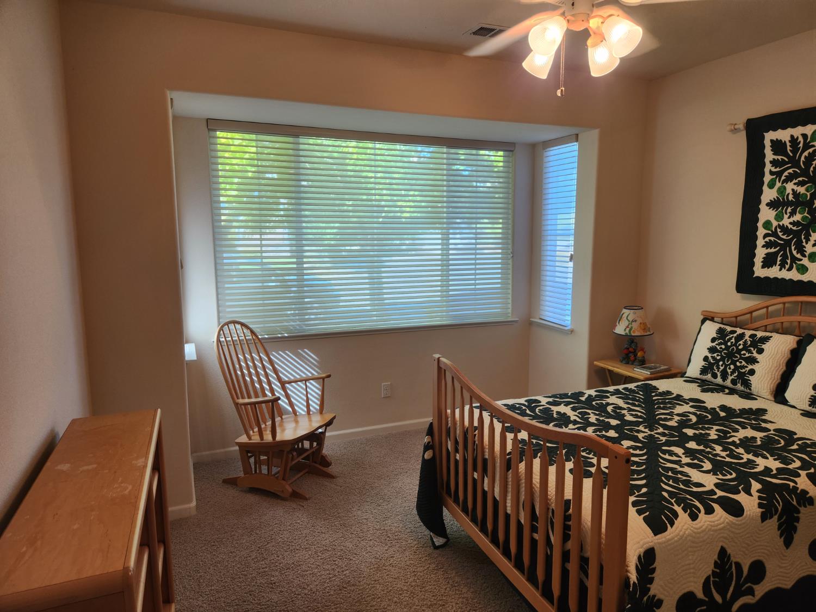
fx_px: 542
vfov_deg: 58.9
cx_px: 408
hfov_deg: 73.9
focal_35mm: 23
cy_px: 306
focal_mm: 5.4
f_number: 1.8
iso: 80
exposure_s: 1/120
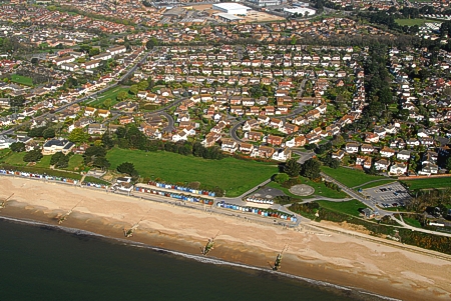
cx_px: 226
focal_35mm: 36
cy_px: 150
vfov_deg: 37.0
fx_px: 451
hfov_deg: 53.1
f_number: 8
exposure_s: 1/400
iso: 160
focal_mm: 24
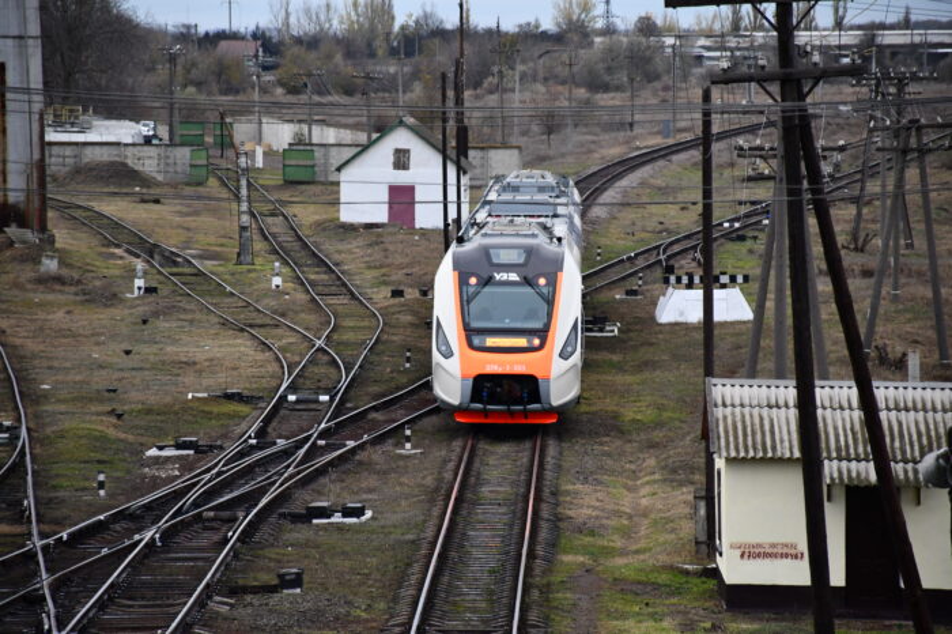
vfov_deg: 6.5
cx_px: 476
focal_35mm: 210
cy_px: 317
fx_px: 5550
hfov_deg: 9.8
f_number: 5.6
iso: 900
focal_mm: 140
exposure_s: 1/500
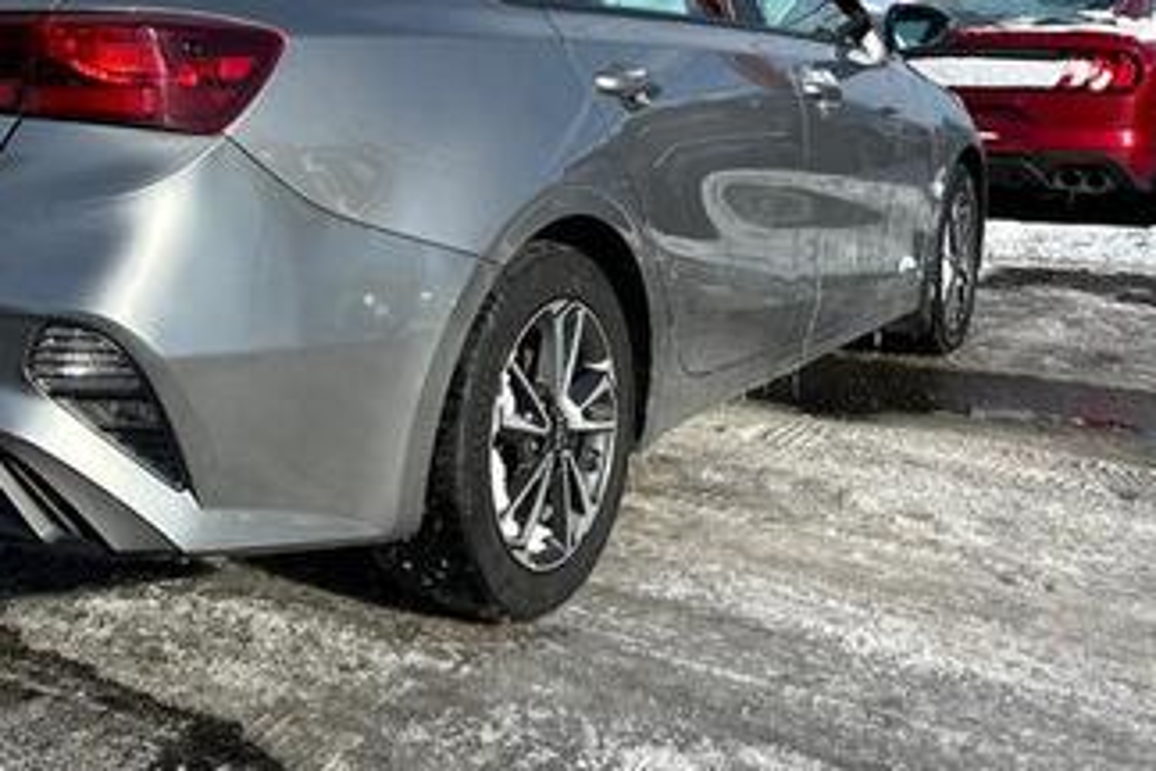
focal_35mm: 42
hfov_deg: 44.9
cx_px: 293
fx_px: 1349
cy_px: 189
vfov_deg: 31.3
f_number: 1.5
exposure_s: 1/5587
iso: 50
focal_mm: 5.7
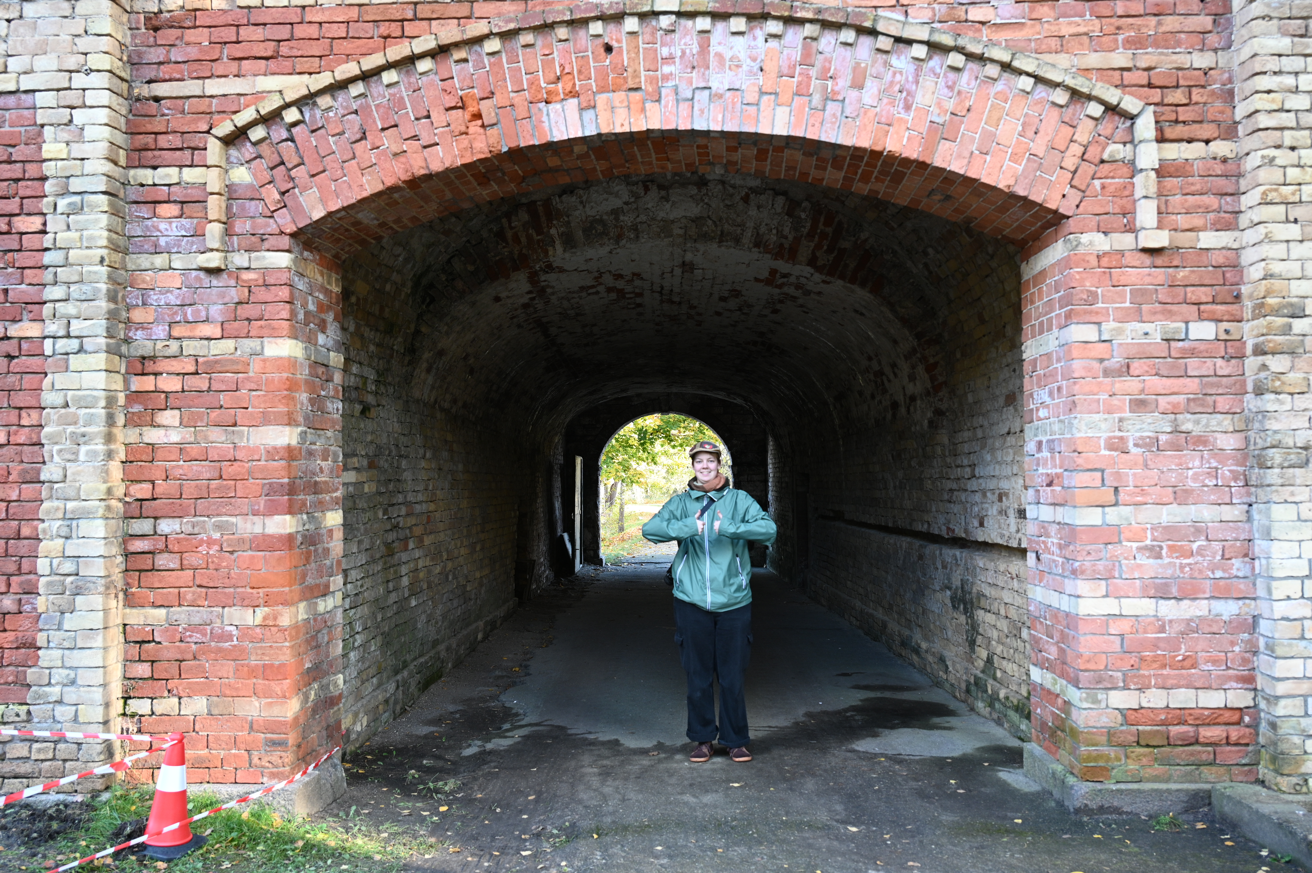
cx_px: 656
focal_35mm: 32
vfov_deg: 41.1
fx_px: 1165
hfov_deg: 58.7
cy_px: 436
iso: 500
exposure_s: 1/100
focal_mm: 32
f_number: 4
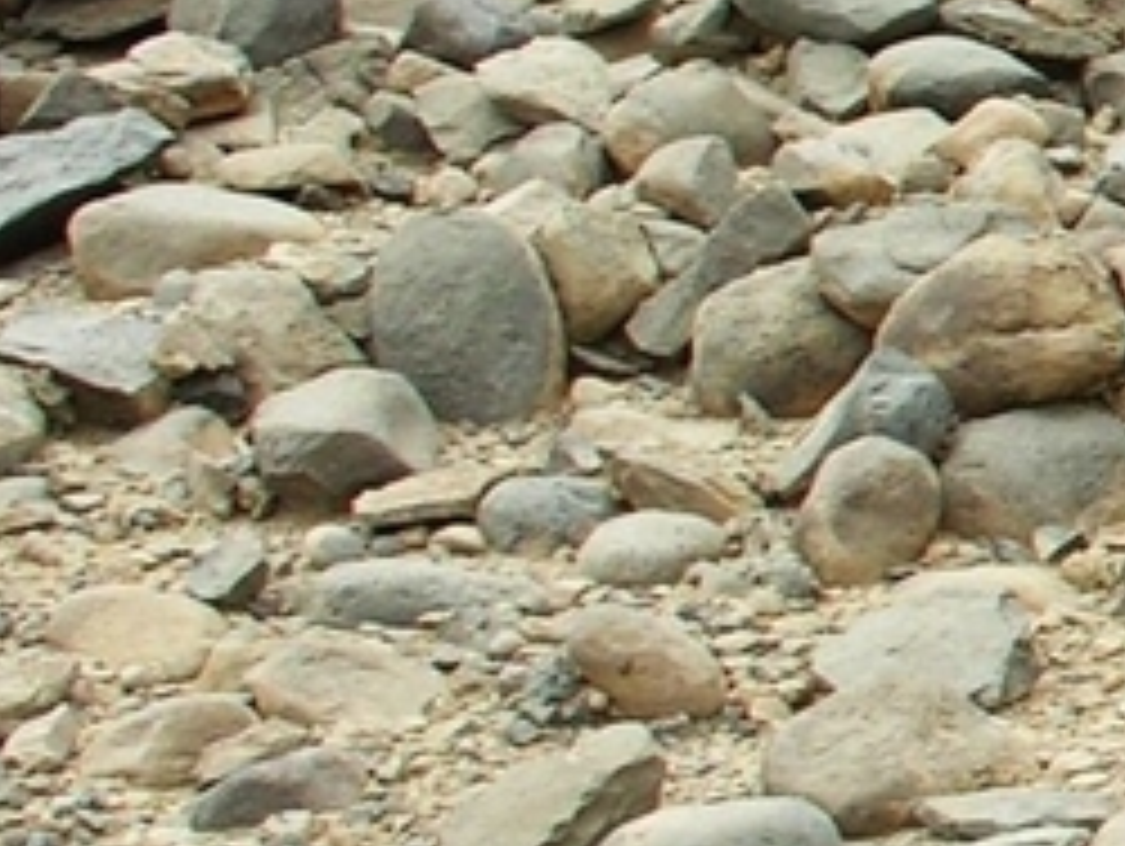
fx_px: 7287
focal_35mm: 224
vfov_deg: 6.6
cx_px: 2853
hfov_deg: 8.0
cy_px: 306
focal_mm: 8.9
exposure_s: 1/60
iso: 50
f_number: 8
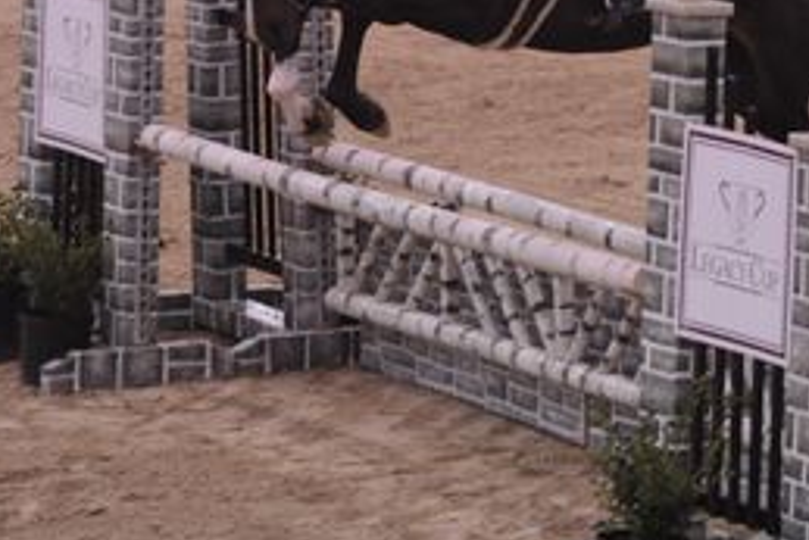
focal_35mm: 259
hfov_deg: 7.9
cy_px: 37
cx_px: 509
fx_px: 5823
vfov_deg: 5.3
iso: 5000
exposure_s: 1/400
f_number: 2.8
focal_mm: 105
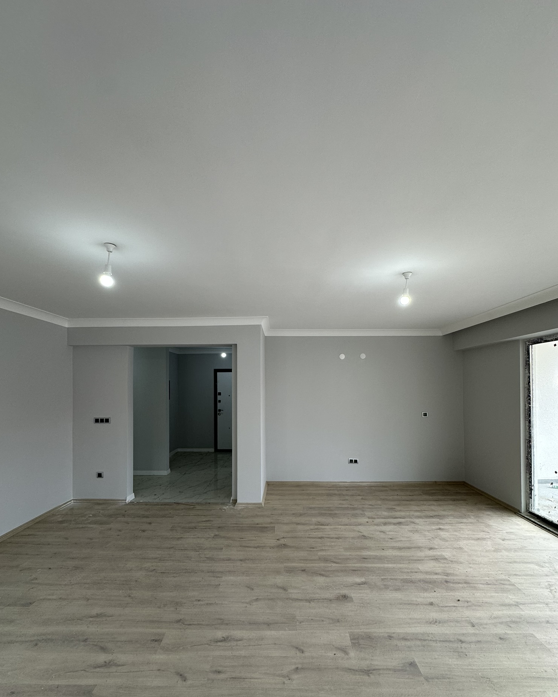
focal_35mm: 15
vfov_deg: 96.5
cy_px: 382
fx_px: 310
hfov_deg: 84.0
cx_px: 277
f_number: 2.2
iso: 80
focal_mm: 2.22
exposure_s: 1/100
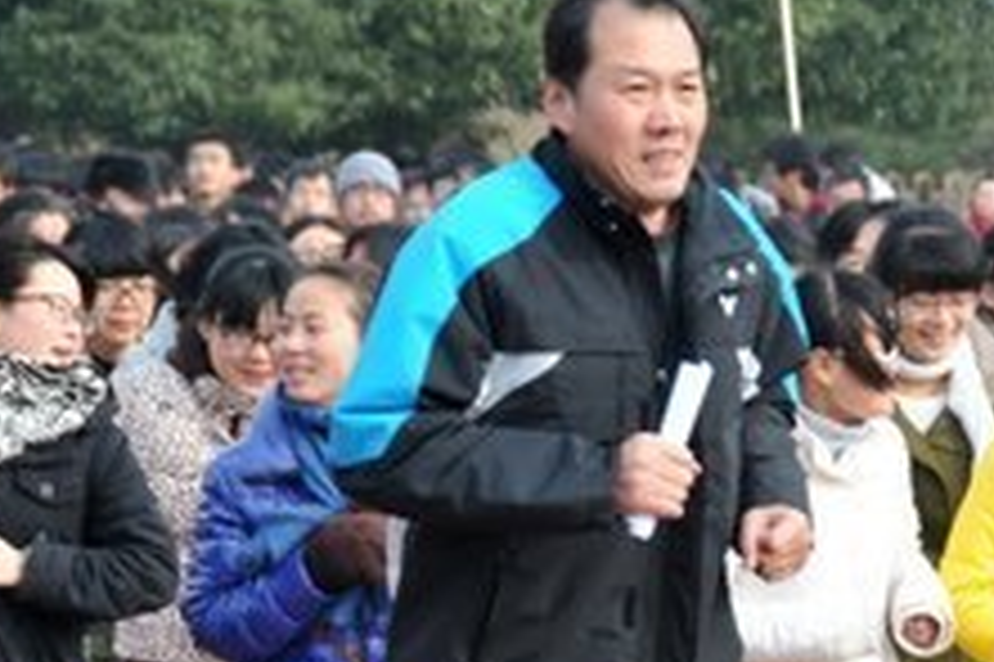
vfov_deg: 3.6
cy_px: 619
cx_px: 1061
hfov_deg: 5.3
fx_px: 10659
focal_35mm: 386
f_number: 8
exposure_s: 1/320
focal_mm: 95
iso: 400
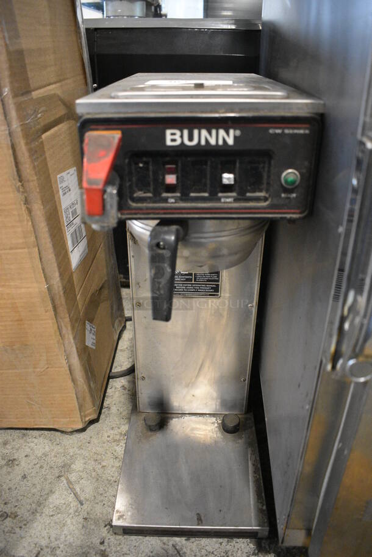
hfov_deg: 48.0
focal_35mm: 27
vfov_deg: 67.3
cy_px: 278
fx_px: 418
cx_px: 186
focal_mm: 18
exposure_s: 1/125
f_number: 3.5
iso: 3600
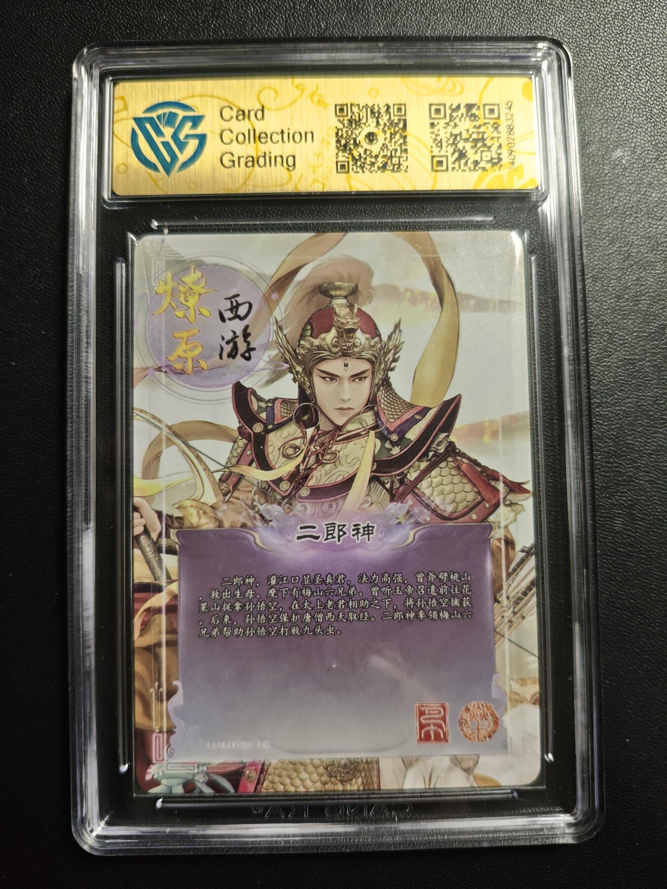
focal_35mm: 26
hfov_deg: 53.1
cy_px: 444
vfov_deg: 67.3
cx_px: 334
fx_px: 668
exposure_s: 1/200
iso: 400
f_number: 1.5
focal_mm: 4.94
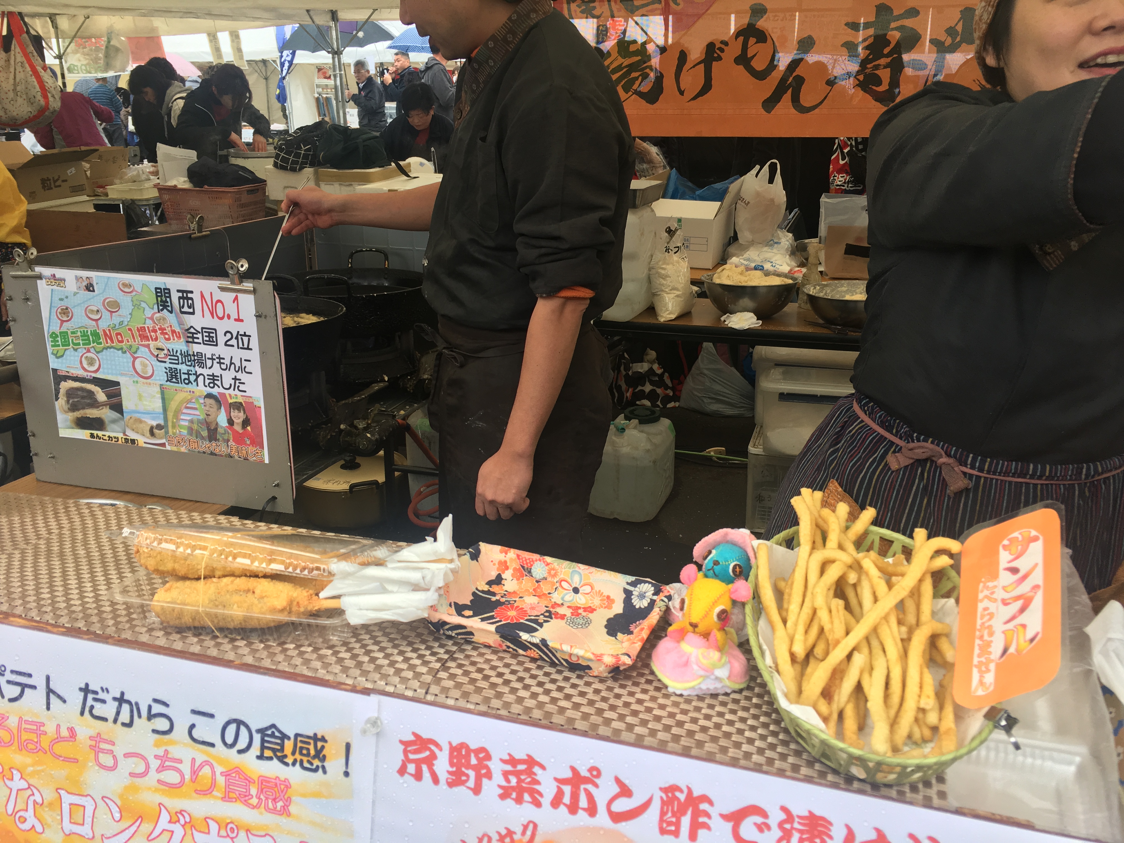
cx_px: 562
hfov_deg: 61.7
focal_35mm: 29
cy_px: 422
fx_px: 942
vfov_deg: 48.2
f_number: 2.2
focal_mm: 4.15
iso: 32
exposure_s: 1/120
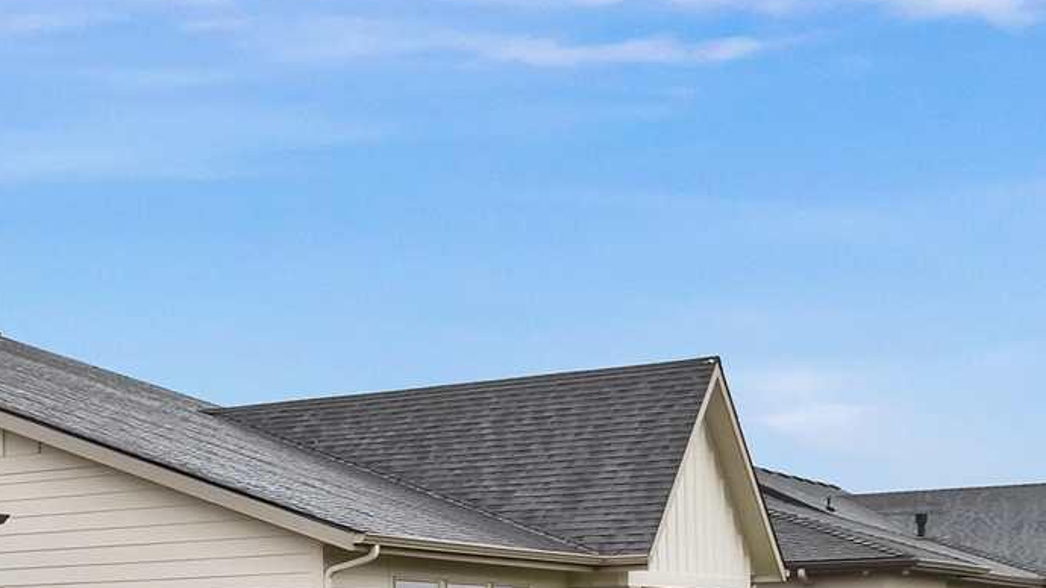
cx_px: -614
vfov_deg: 16.7
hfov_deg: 23.0
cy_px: 656
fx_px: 1941
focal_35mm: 70
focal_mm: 10
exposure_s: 1/6
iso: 320
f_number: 11
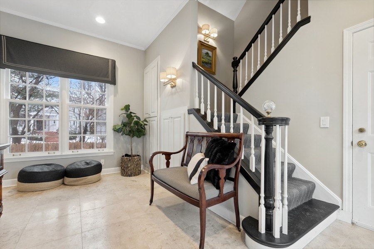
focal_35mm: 15
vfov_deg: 77.3
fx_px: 156
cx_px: 187
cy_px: 124
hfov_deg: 100.4
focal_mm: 10
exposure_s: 1/4
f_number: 9
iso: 200
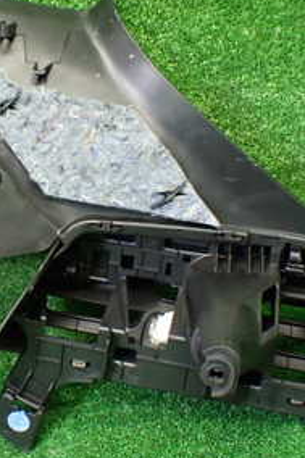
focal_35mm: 66
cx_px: 42
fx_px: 840
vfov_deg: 30.5
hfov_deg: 20.3
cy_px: 210
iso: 800
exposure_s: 1/125
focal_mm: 5.4
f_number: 2.3
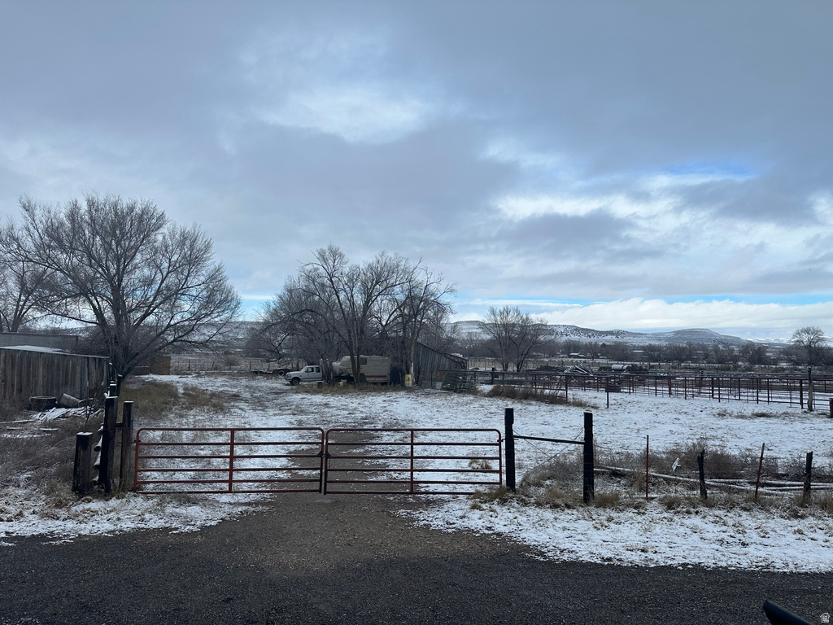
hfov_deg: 71.6
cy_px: 312
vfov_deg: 56.8
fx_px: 578
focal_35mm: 24
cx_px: 416
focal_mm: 6.86
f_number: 1.78
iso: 80
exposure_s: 1/3717
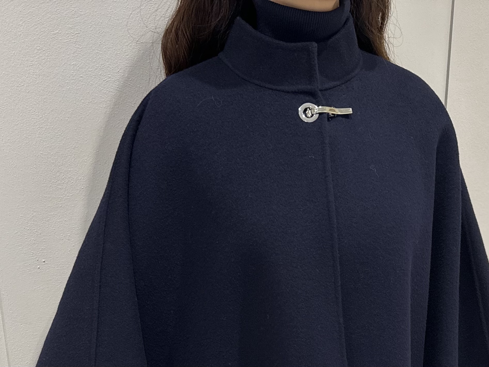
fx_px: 339
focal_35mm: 24
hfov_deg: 71.6
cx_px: 244
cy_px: 184
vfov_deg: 56.8
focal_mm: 6.86
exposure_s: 1/50
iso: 200
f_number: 1.78
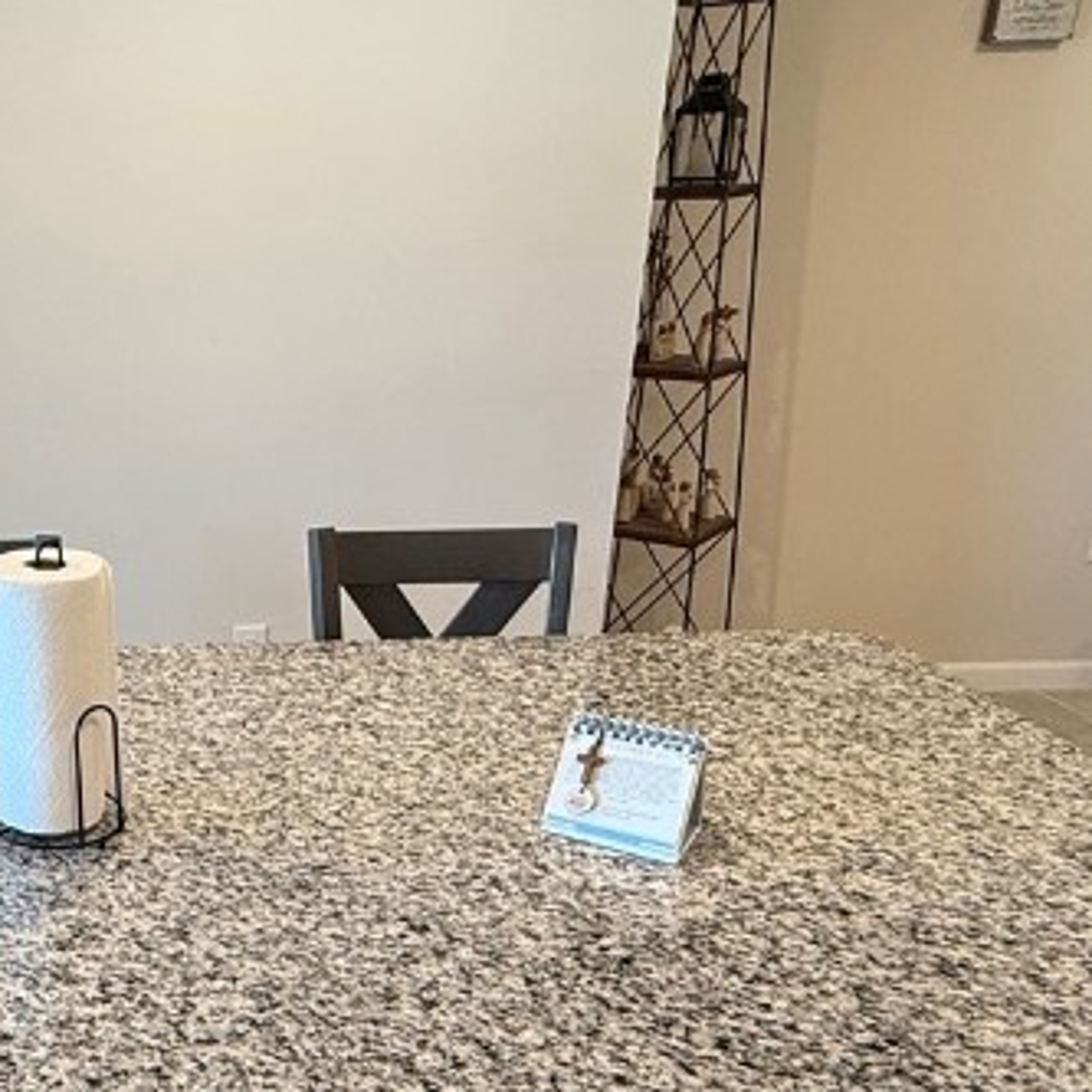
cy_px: 662
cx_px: 39
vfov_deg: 43.6
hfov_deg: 39.5
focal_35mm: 38
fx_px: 1356
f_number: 2.2
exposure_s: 1/60
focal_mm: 2.22
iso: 200
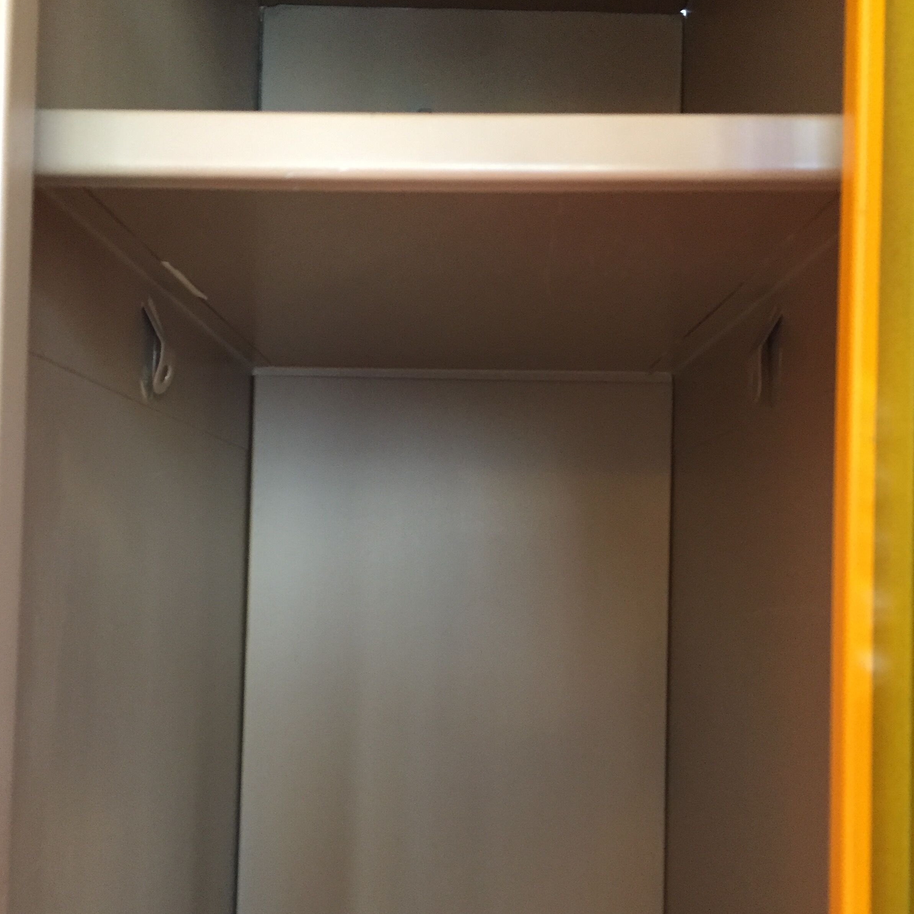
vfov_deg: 47.1
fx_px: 1046
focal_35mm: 35
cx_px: 450
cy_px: 527
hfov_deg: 47.2
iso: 250
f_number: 2.2
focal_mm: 4.15
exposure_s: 1/25
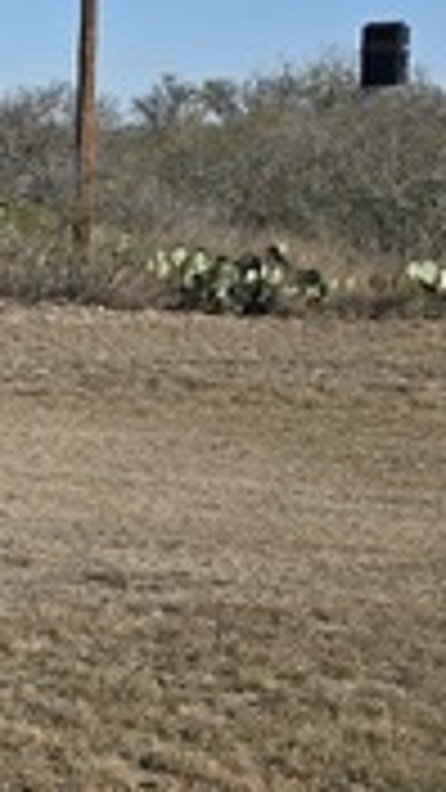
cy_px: 328
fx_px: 1913
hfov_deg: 11.3
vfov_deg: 23.4
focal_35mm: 91
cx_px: -590
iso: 12
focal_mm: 6.3
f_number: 1.7
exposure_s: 1/902
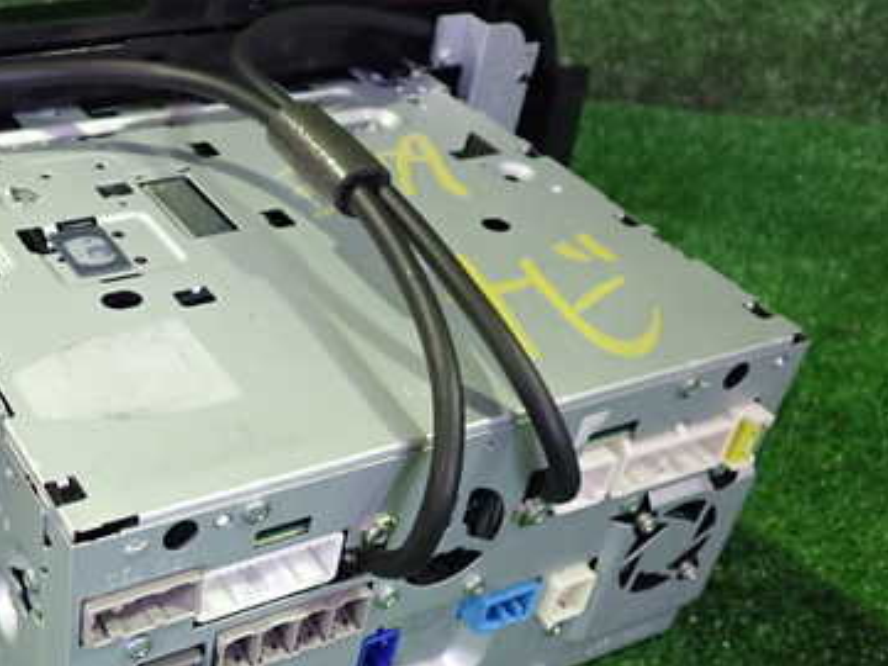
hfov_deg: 36.9
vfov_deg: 28.9
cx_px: 180
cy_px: 434
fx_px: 1283
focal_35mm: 50
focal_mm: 5.4
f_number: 2.3
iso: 640
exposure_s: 1/30
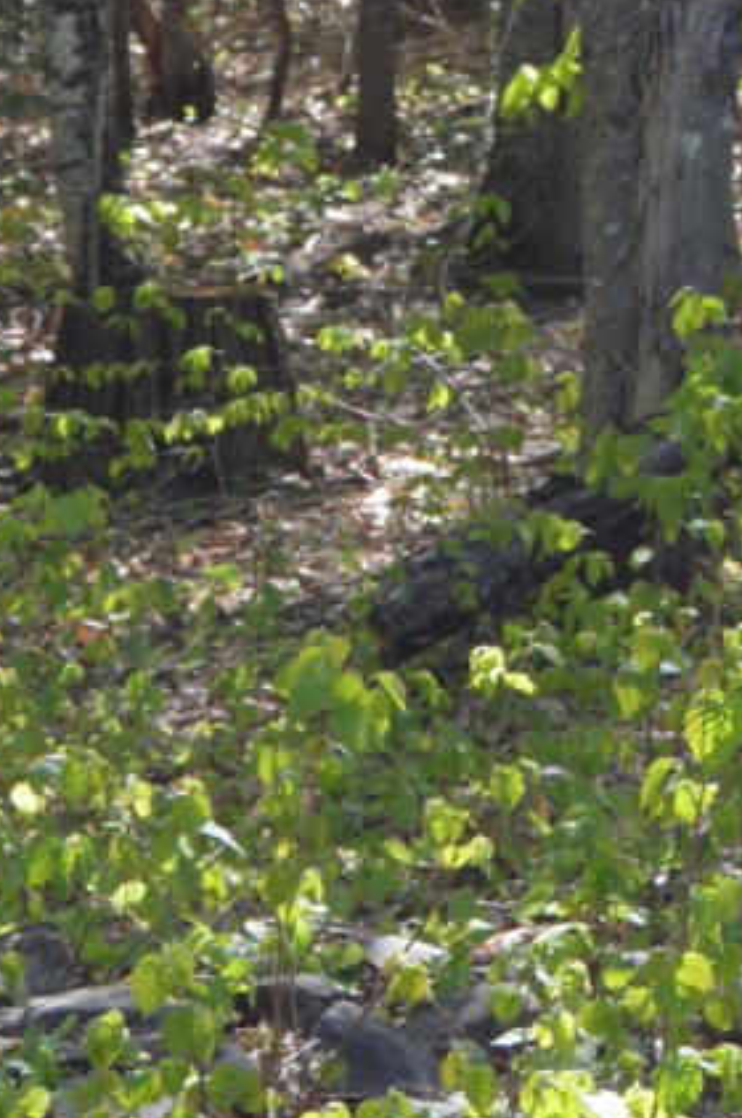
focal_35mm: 185
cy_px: -371
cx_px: 1000
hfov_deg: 7.3
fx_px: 5738
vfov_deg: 10.9
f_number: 5.6
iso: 140
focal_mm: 26
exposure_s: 1/125
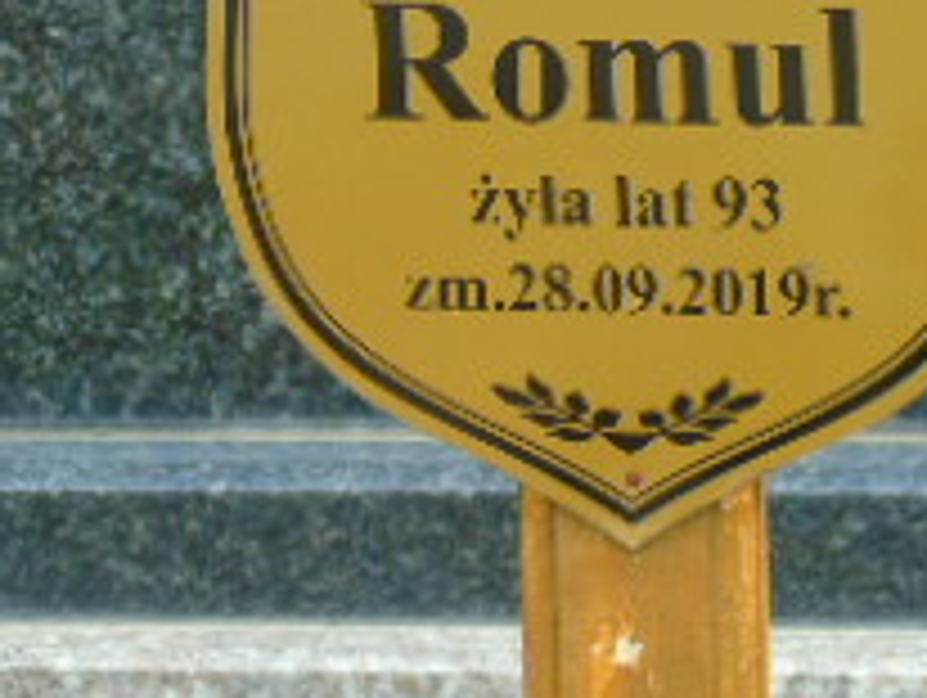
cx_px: 504
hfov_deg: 5.9
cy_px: 180
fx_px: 8982
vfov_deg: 4.4
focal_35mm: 335
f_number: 4.4
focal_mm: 19
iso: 80
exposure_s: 1/160
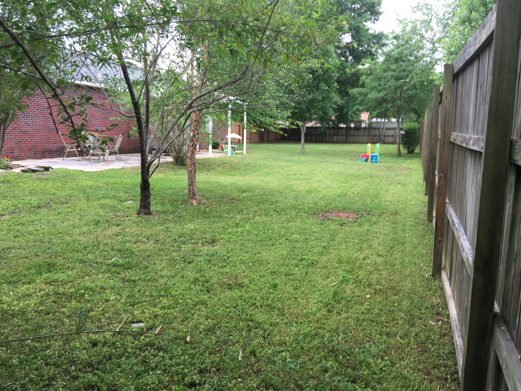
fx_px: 436
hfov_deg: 61.7
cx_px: 260
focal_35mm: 29
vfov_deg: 48.2
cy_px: 196
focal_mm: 4.15
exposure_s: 1/60
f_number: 2.2
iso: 32
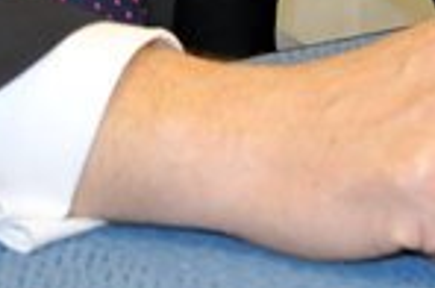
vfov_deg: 6.5
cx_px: 156
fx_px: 2351
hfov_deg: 10.6
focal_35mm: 195
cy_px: -486
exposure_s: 1/60
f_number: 3.8
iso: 800
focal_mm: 24
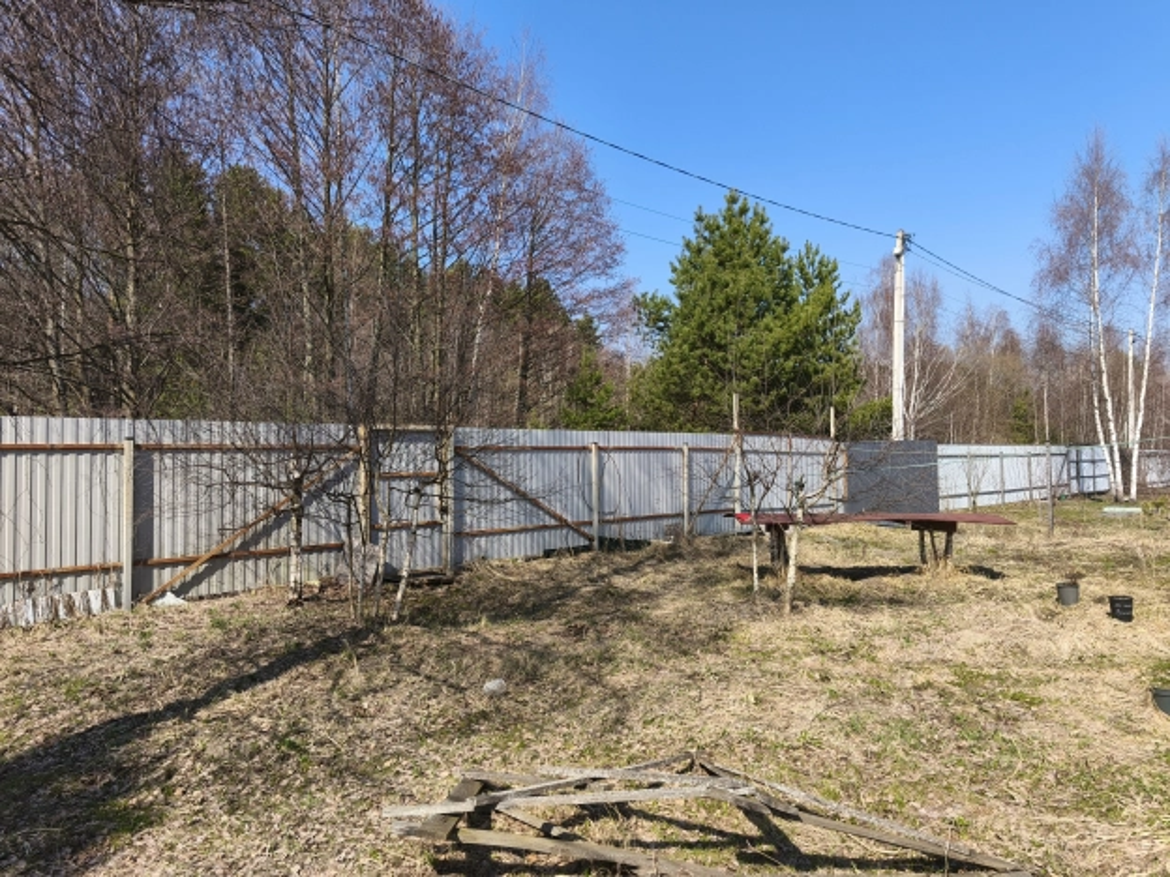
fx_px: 777
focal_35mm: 23
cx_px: 585
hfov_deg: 73.9
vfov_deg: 58.9
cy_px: 438
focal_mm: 5.35
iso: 80
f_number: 1.7
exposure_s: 1/1579
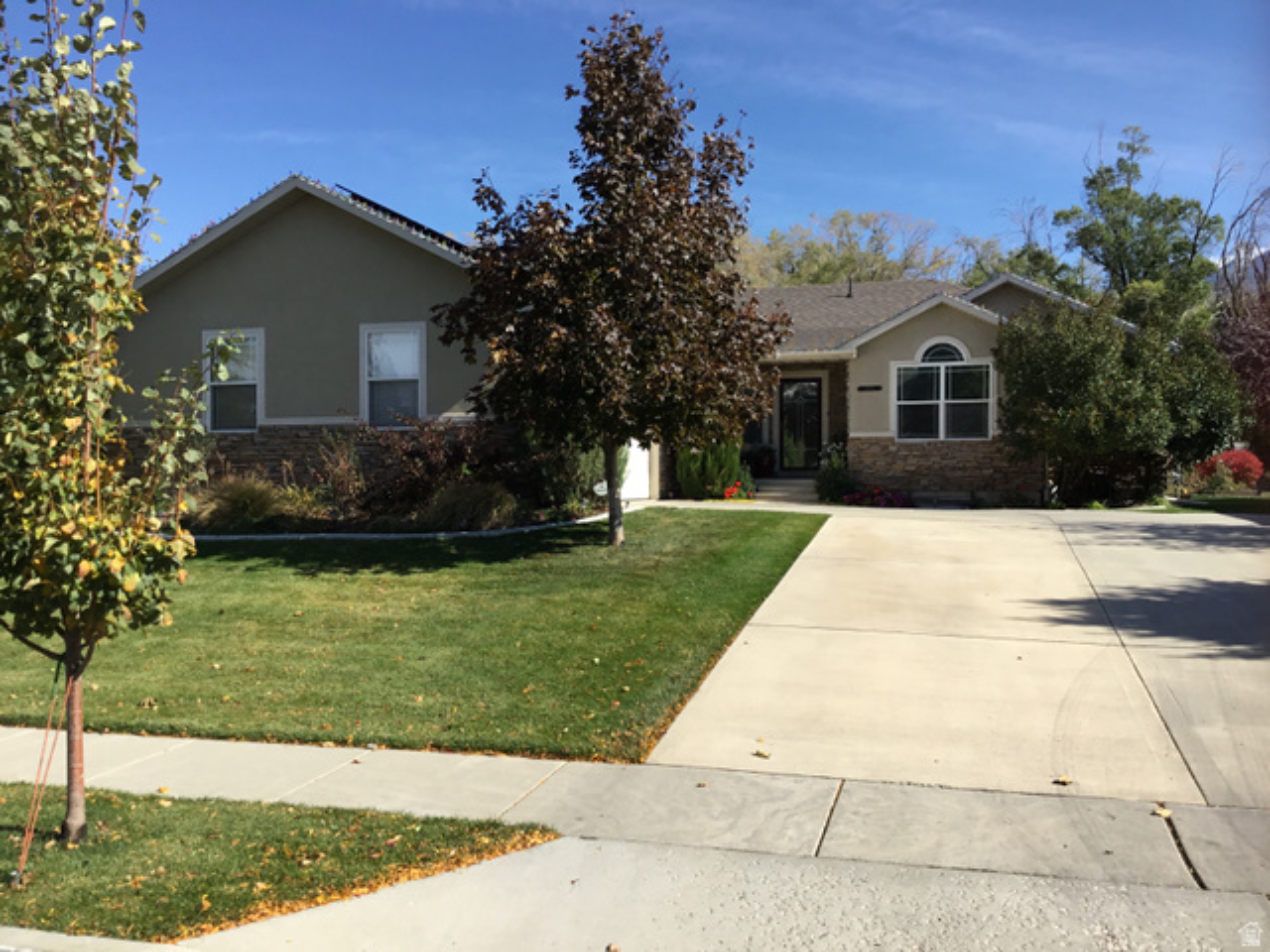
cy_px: 476
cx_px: 635
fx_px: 1137
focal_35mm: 31
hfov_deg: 58.4
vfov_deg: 45.4
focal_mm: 3.3
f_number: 2.4
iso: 25
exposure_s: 1/1131
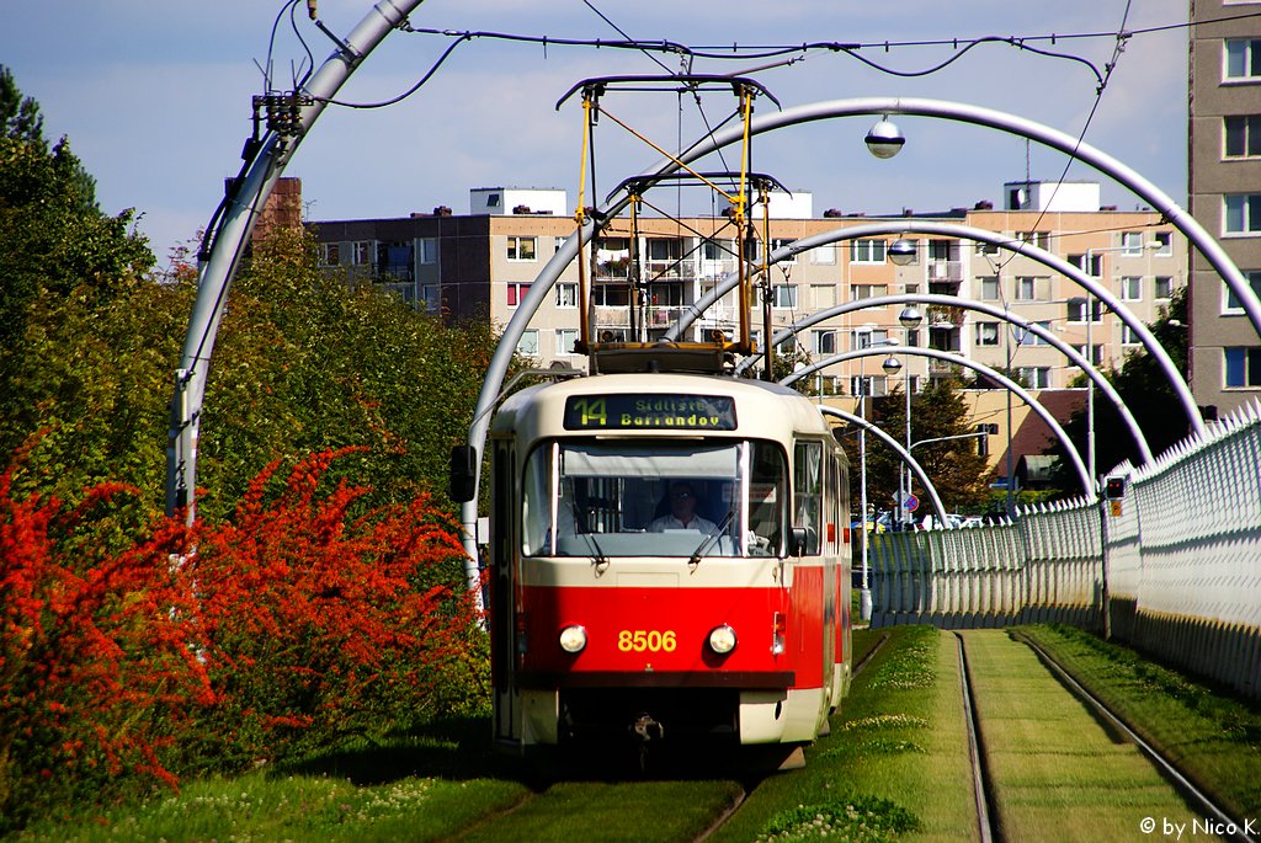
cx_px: 630
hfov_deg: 6.9
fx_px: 10519
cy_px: 422
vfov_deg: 4.6
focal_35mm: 300
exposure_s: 1/640
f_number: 8
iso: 200
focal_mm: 200
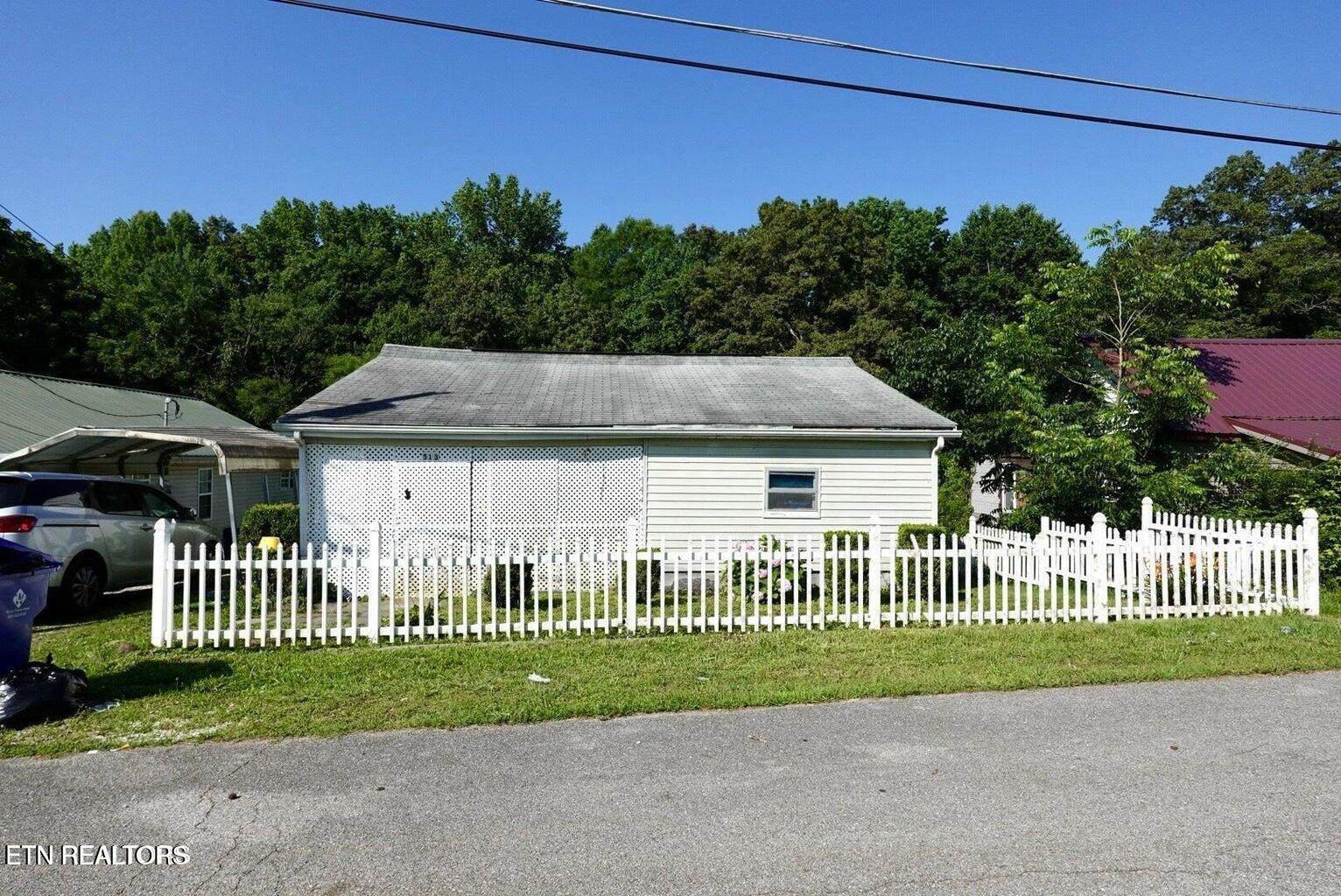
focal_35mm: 20
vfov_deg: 62.0
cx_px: 670
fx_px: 746
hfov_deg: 83.9
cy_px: 448
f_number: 4
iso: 125
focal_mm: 7.6
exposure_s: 1/1600
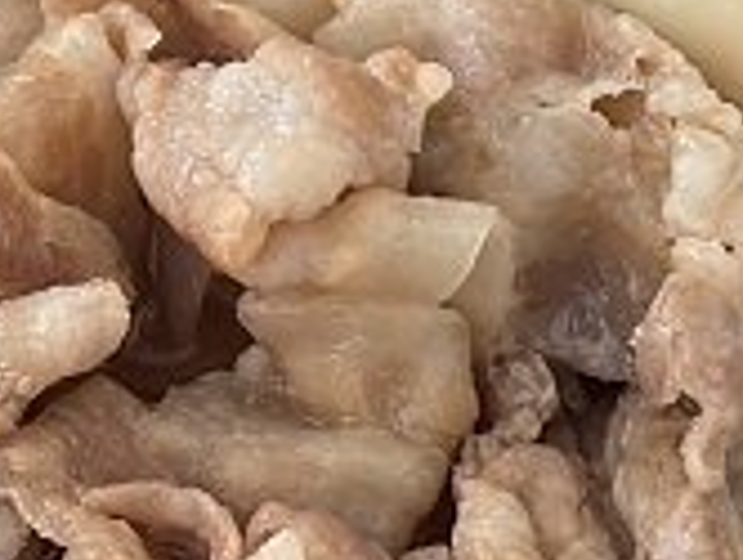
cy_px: -175
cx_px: -116
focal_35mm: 289
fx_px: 6212
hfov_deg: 6.8
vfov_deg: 5.1
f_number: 1.78
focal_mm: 6.86
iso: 200
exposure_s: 1/60
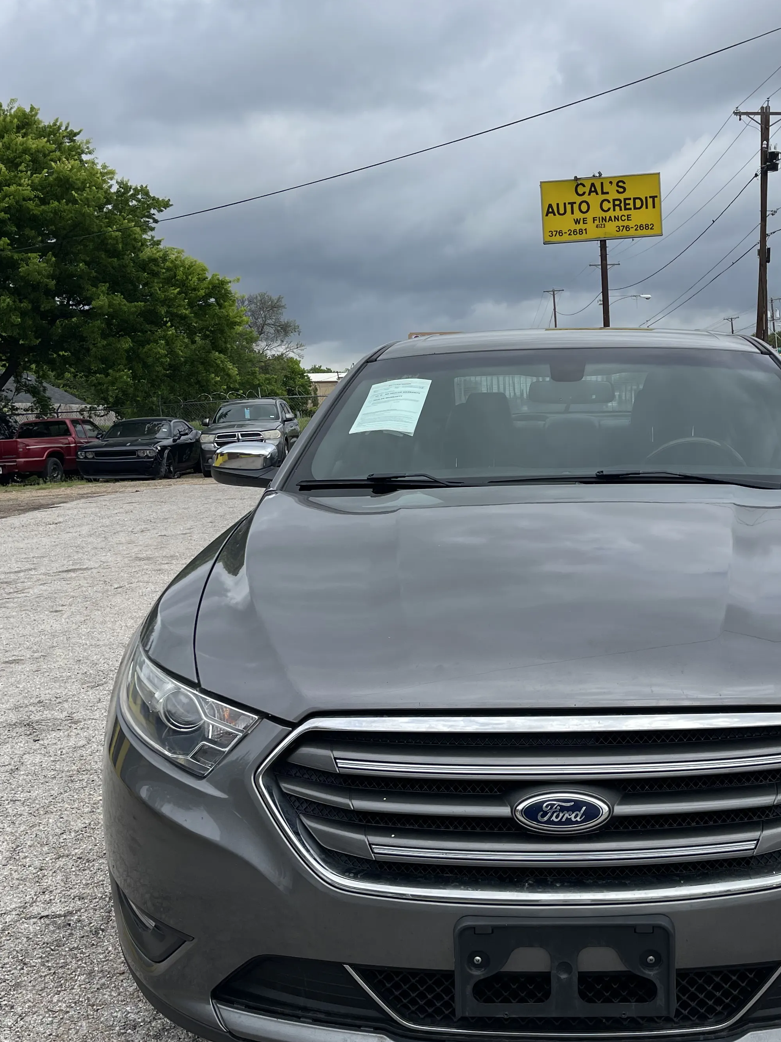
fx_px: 1143
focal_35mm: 38
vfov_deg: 48.9
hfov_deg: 37.1
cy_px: 574
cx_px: 549
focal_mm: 5.1
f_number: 1.6
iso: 32
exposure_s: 1/3003
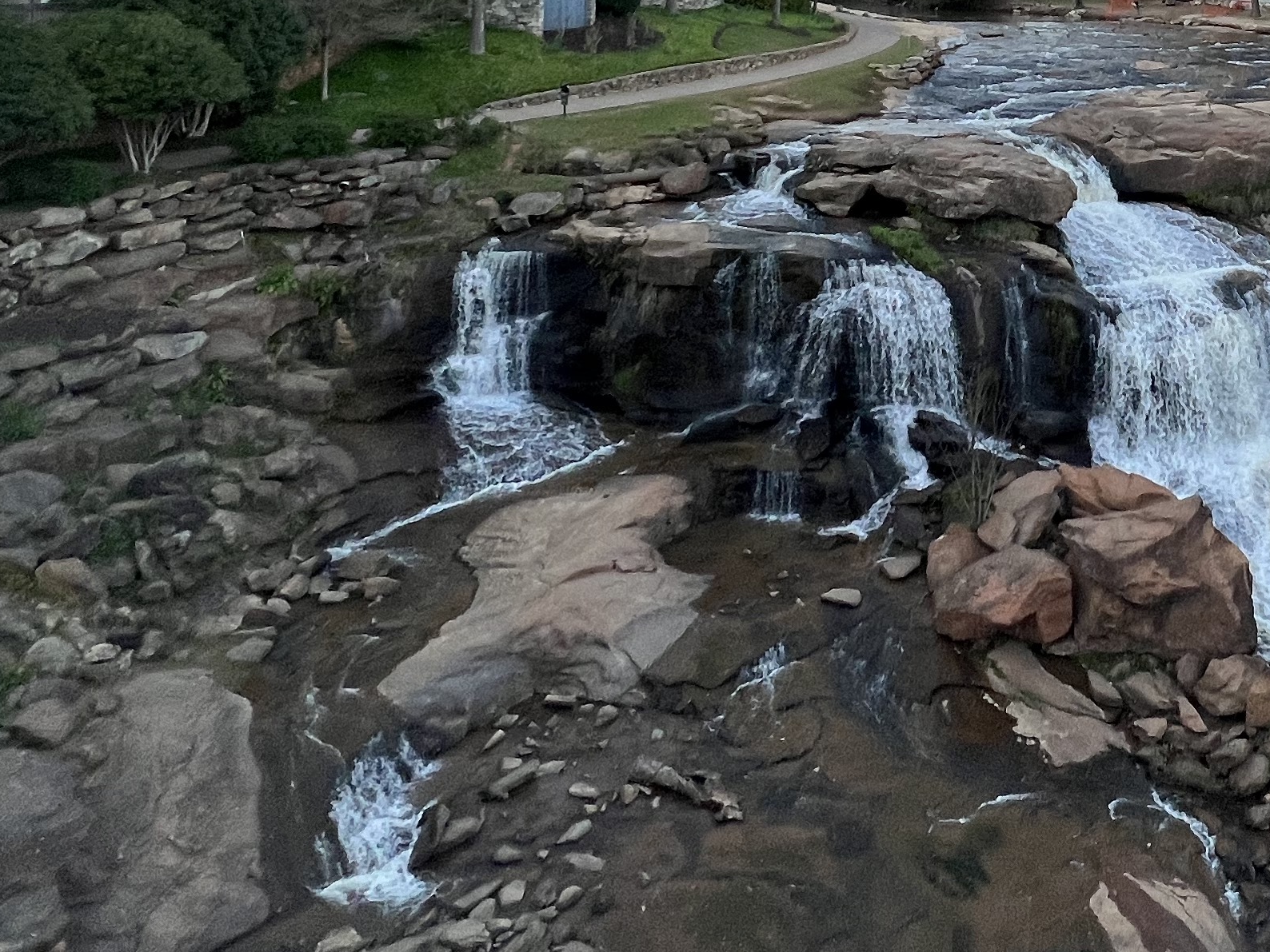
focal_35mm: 33
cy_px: 16
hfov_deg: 49.2
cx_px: 1148
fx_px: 1211
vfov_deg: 38.5
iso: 80
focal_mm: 1.57
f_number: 1.8
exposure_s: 1/120
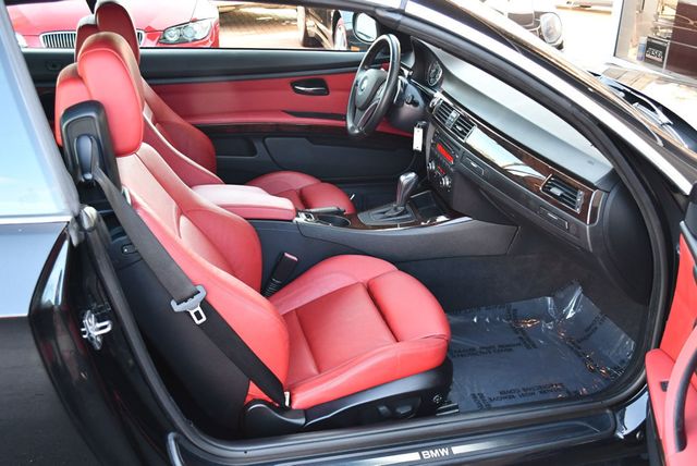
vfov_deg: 36.9
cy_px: 233
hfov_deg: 53.1
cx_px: 348
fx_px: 698
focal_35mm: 36
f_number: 3.5
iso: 800
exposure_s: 1/160
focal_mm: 18
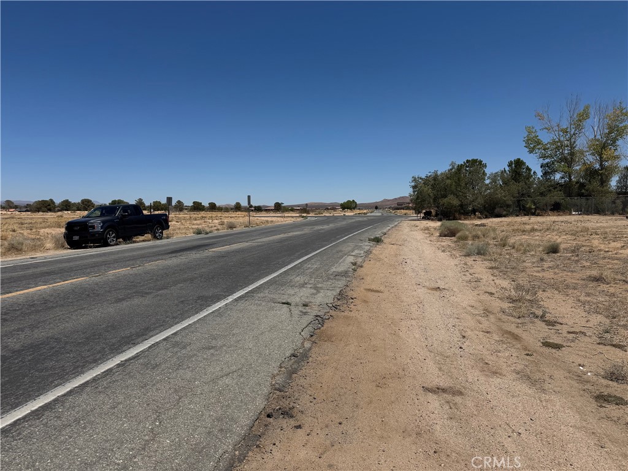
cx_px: 314
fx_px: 435
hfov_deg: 71.6
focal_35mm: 24
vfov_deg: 56.8
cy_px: 236
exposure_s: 1/10417
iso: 80
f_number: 1.78
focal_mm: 6.76
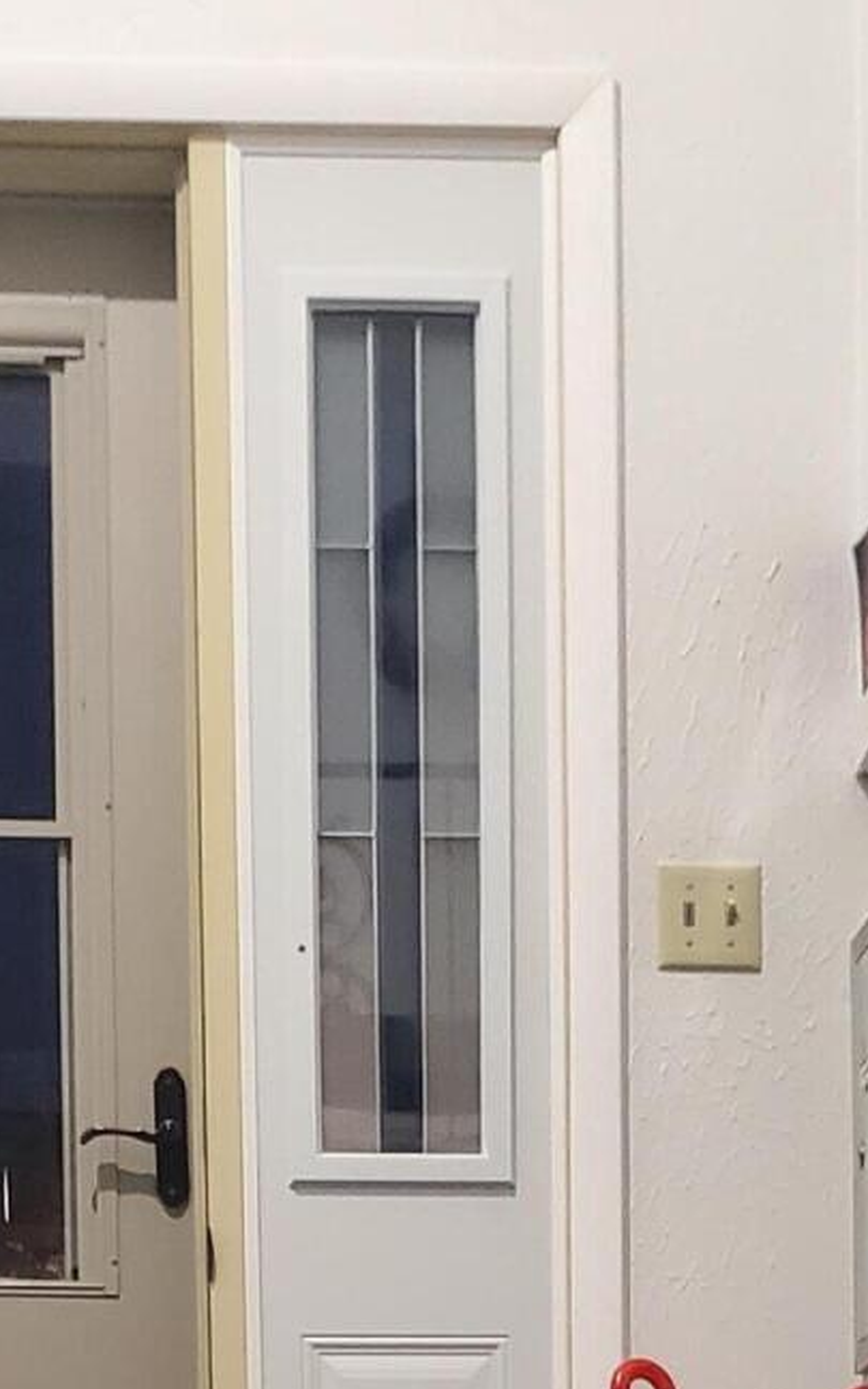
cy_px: 2058
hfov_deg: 15.4
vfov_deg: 20.9
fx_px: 3217
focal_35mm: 85
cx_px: 493
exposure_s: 1/30
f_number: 1.5
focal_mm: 4.3
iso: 640
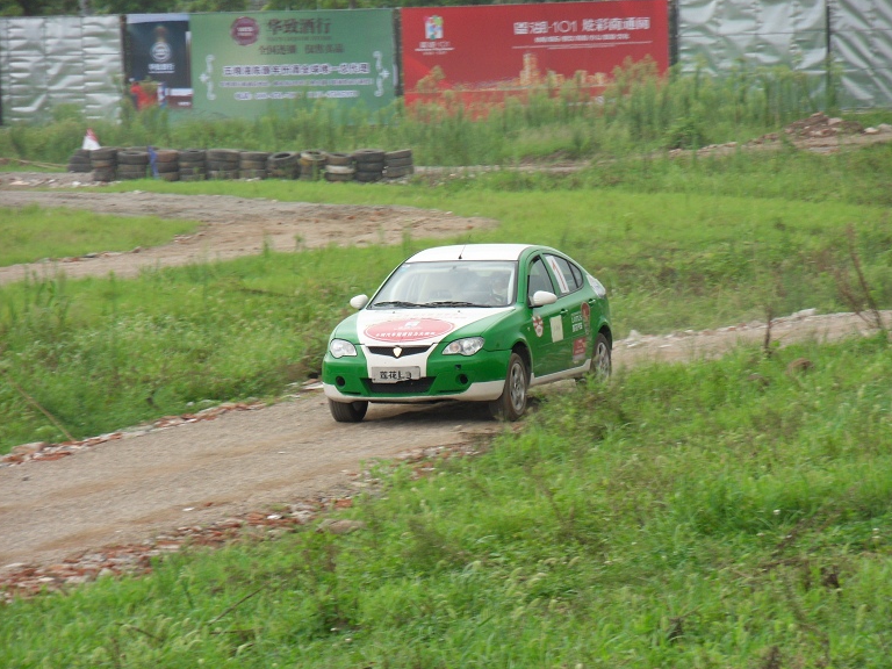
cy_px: 328
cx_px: 448
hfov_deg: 7.9
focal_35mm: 250
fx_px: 6442
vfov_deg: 5.9
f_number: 5.8
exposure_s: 1/180
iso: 100
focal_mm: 42
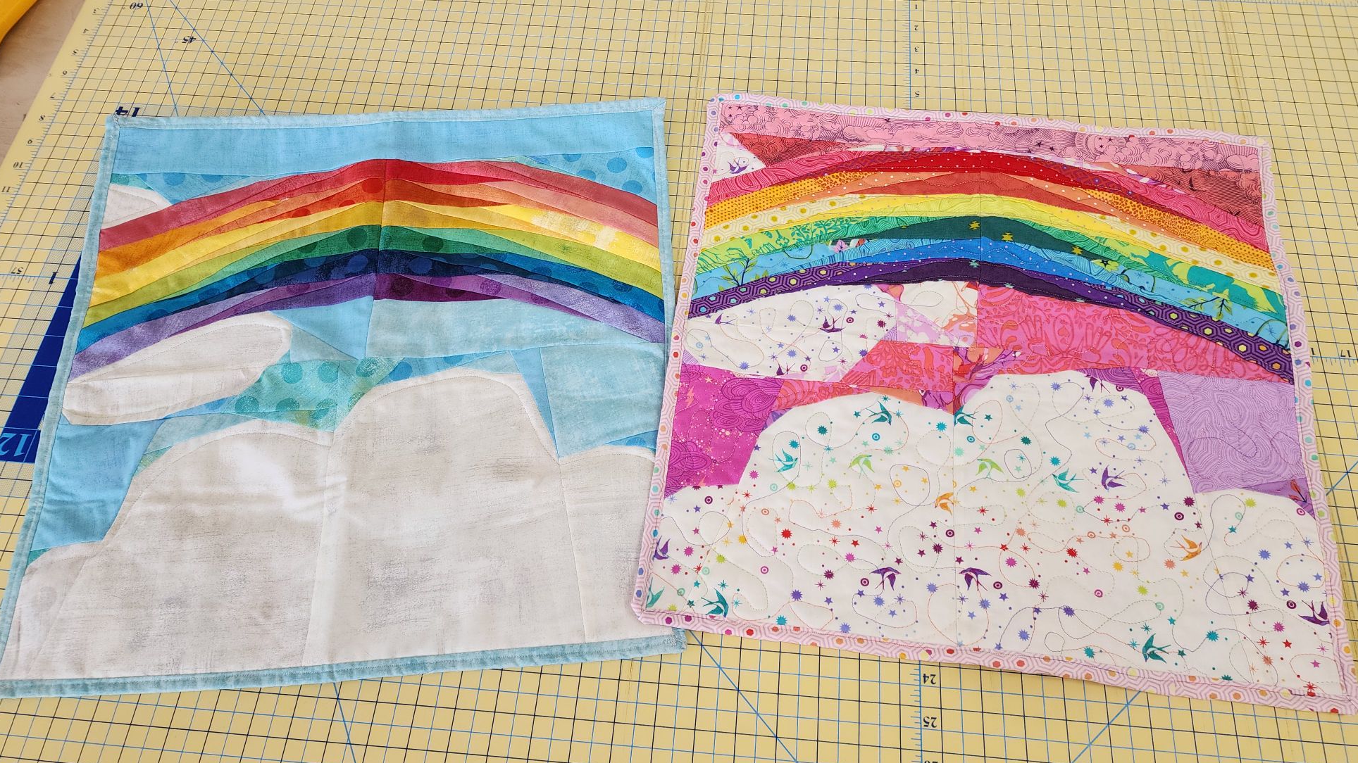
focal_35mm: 26
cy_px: 359
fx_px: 936
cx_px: 688
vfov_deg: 44.4
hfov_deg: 71.9
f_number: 1.8
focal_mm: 6.4
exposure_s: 1/120
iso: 100
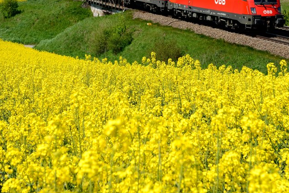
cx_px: 146
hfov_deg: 23.9
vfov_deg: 15.9
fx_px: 682
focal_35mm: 85
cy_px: 26
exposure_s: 1/1600
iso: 250
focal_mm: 45
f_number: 6.3
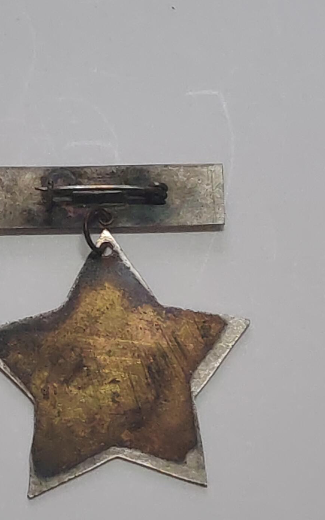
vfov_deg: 14.0
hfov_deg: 8.8
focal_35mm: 149
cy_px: 333
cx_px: 100
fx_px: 2112
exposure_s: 1/50
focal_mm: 5.52
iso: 500
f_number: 1.95
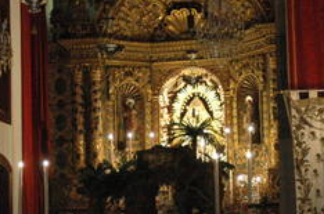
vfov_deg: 11.7
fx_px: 1038
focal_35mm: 116
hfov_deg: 17.4
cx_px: 15
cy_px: 184
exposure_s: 1/50
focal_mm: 25
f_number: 3.8
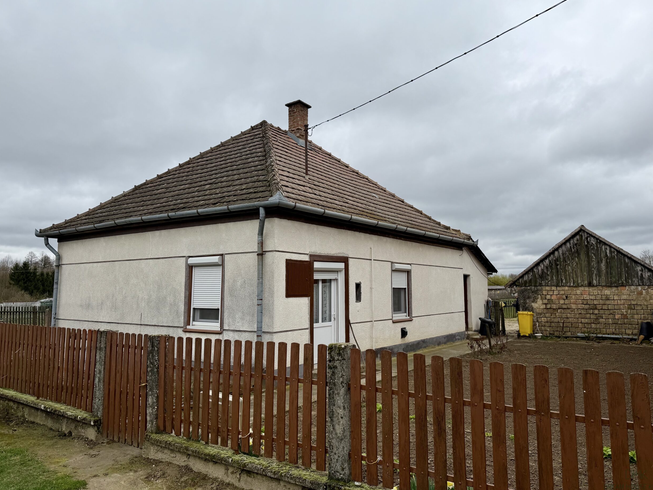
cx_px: 330
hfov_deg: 69.4
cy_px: 240
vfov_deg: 54.9
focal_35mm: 25
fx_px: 472
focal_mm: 6.76
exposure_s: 1/4405
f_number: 1.78
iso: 80
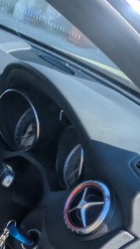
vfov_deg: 23.7
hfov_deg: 12.9
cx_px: -80
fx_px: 581
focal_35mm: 88
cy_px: 213
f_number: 1.89
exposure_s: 1/2451
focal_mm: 5.43
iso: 46
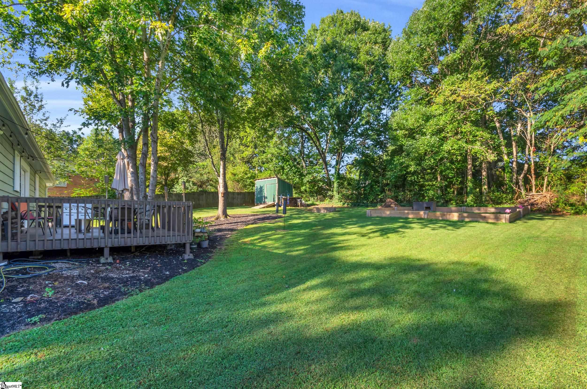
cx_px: 294
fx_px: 244
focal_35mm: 15
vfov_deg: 77.1
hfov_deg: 100.5
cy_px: 194
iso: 200
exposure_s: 1/50
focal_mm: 10
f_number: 9
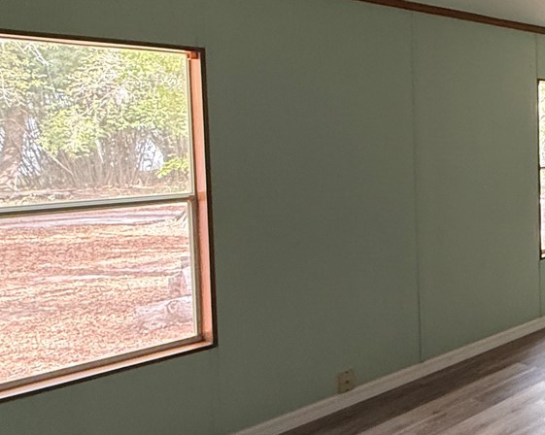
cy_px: 160
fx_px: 629
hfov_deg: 34.2
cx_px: 699
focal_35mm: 39
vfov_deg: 37.9
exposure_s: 1/60
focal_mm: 2.22
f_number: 2.2
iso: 400
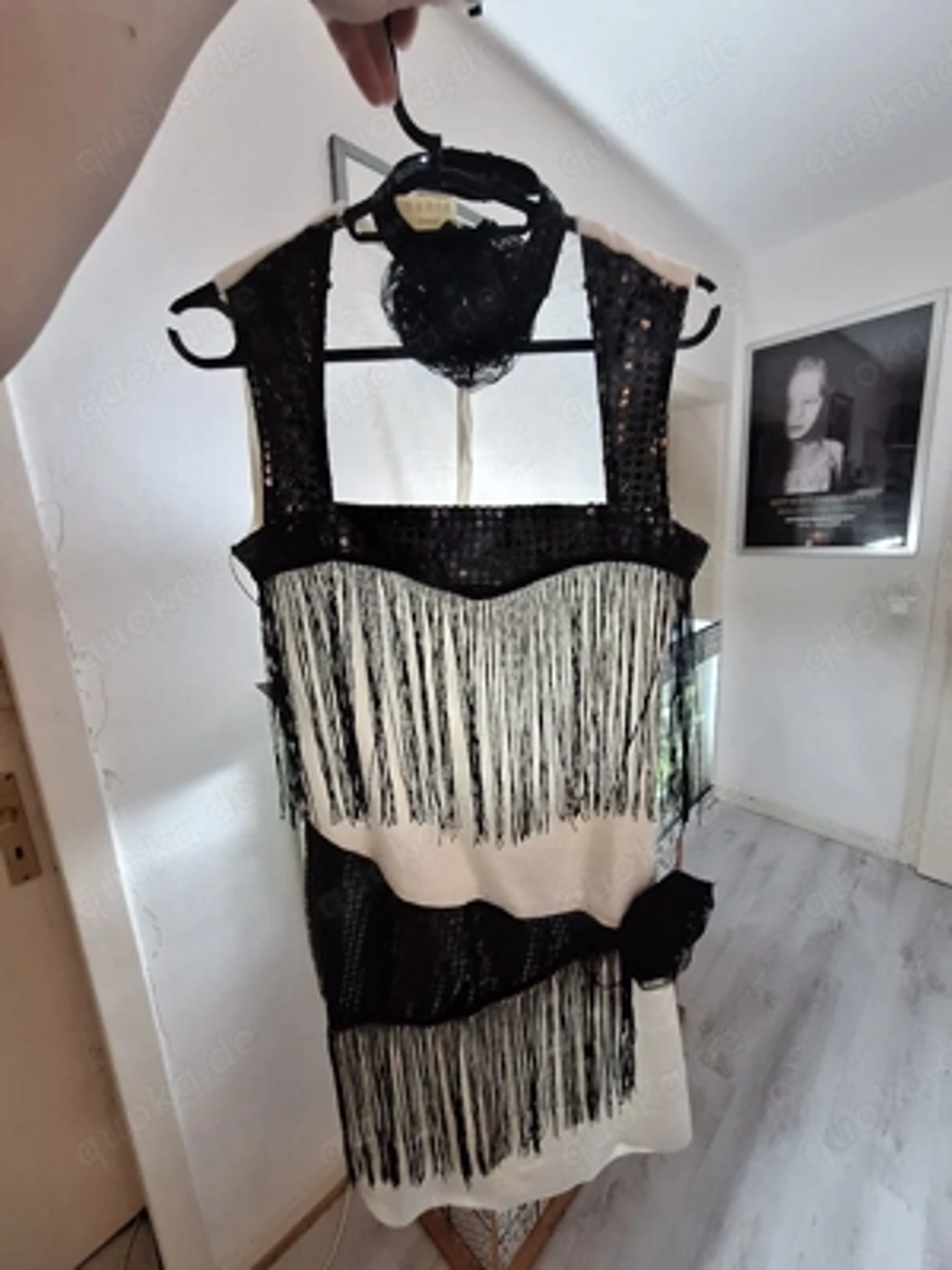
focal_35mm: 13
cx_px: 476
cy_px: 635
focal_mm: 1.74
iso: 200
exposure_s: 1/25
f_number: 2.2
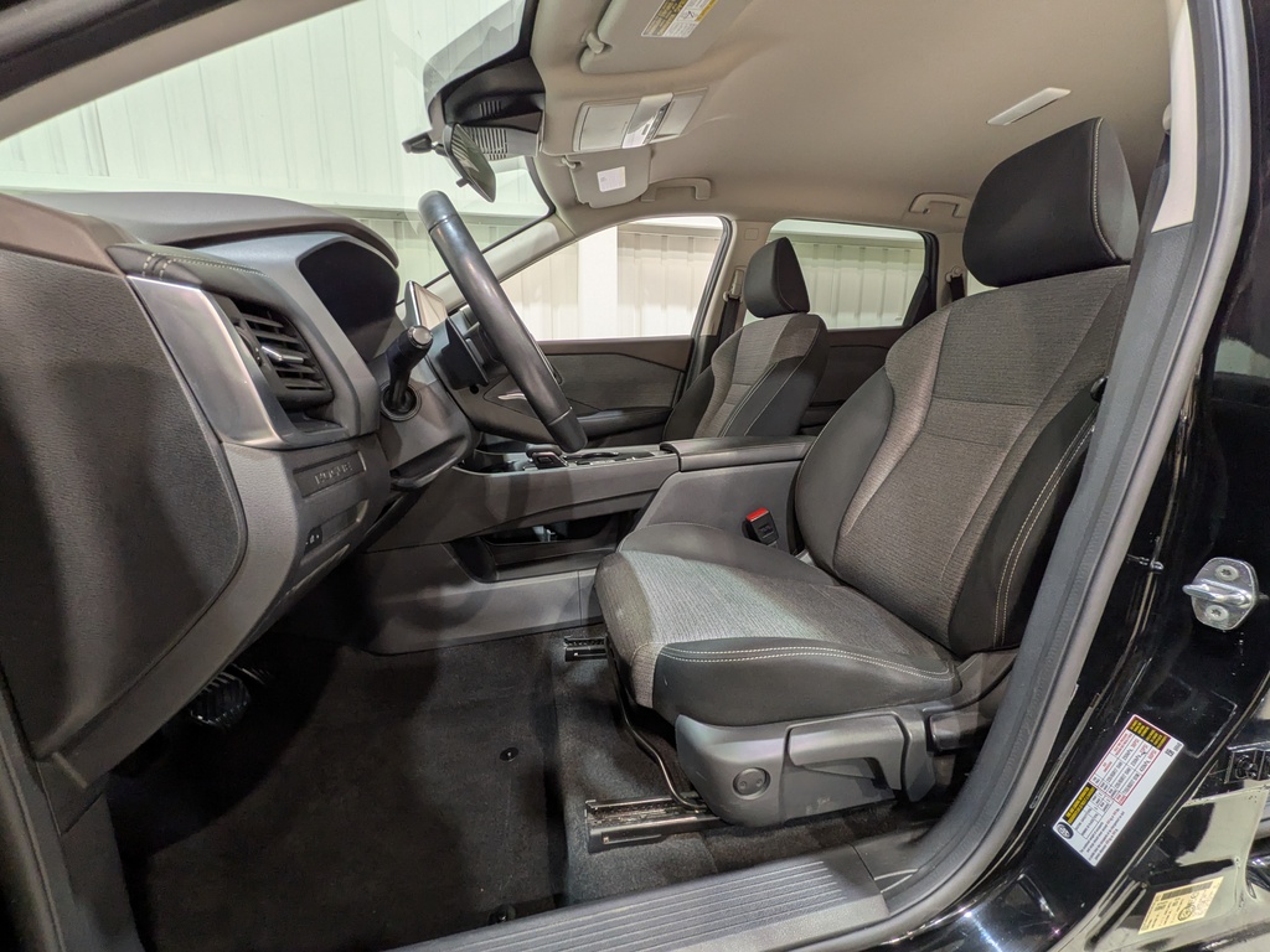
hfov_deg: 102.1
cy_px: 476
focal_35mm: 14
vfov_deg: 85.7
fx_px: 514
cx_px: 635
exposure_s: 1/33.3
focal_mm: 1.83
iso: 90
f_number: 2.2
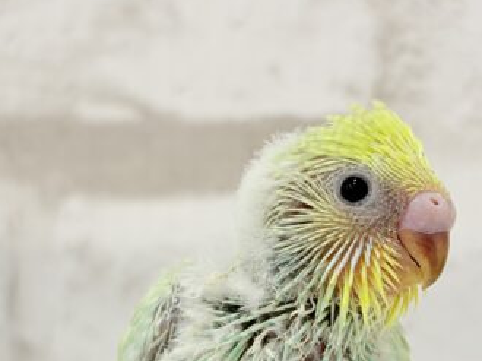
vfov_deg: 14.5
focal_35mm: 101
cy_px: 297
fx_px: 1405
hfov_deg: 19.5
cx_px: 251
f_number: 1.6
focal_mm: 5.96
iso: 40
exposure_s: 1/50
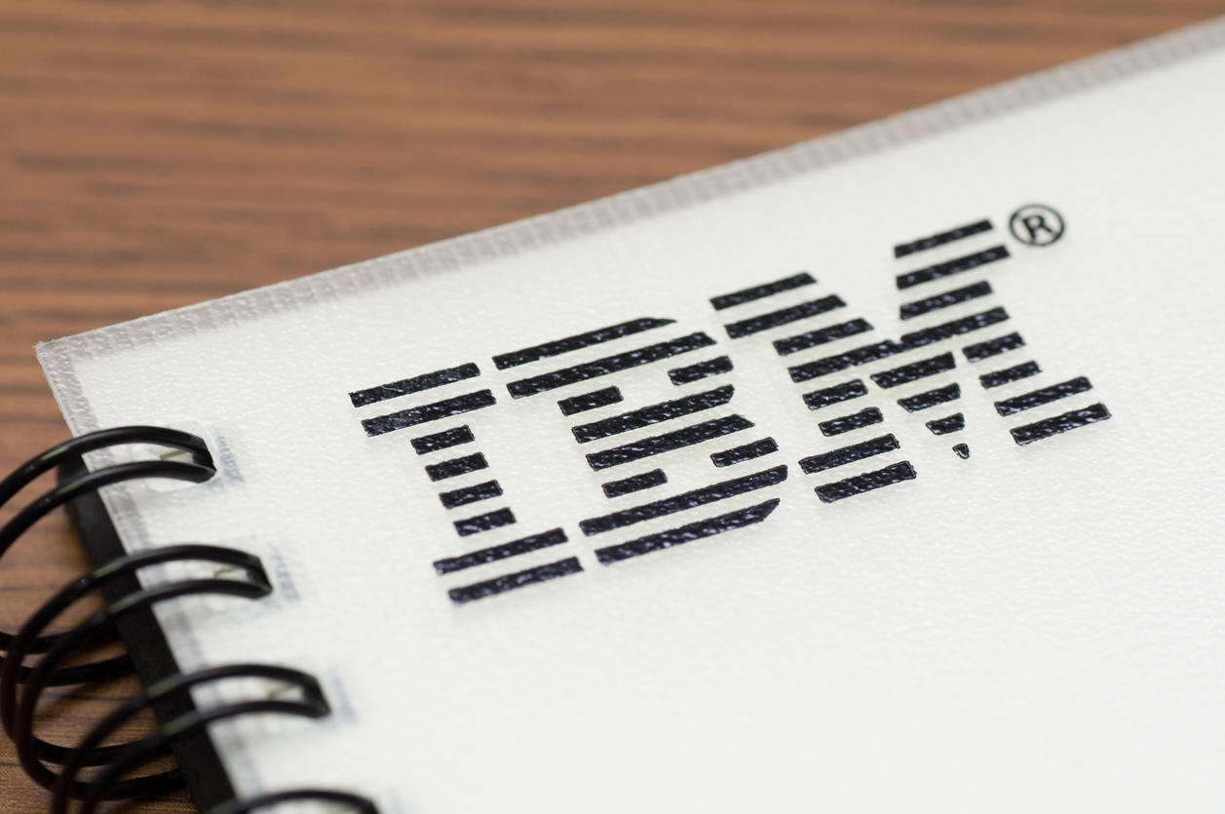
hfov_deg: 15.2
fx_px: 4588
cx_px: 612
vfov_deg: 10.1
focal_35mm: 135
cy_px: 407
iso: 100
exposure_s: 1/60
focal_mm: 90
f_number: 11
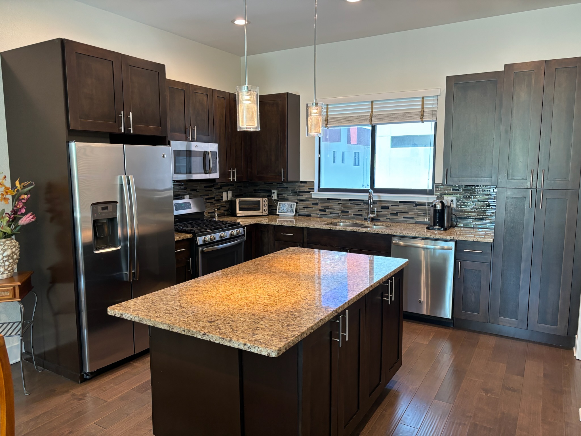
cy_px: 218
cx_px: 290
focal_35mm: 26
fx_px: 436
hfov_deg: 67.3
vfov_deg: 53.1
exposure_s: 1/60
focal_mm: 5.96
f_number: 1.6
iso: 160
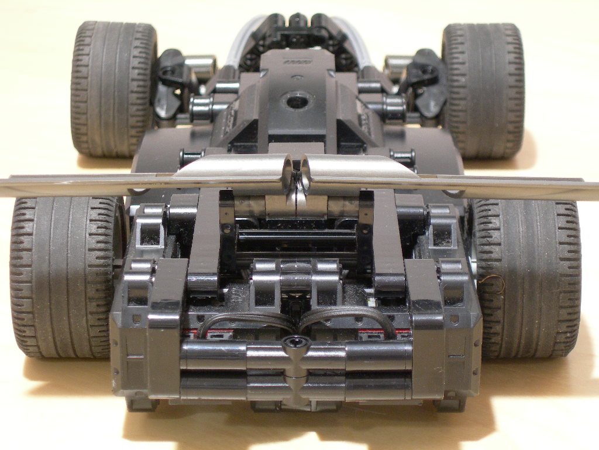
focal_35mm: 114
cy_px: 225
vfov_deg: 13.0
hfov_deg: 17.3
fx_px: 1973
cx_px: 300
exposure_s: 1/1.4
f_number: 4.9
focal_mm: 23.4
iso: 200
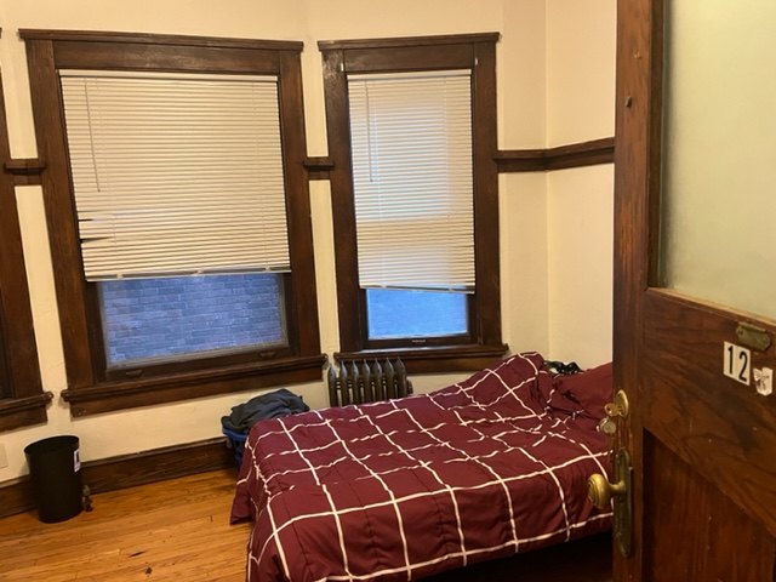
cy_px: 291
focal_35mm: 26
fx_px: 583
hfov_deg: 67.3
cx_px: 388
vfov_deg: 53.1
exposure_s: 1/60
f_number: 1.6
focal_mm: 5.1
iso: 500
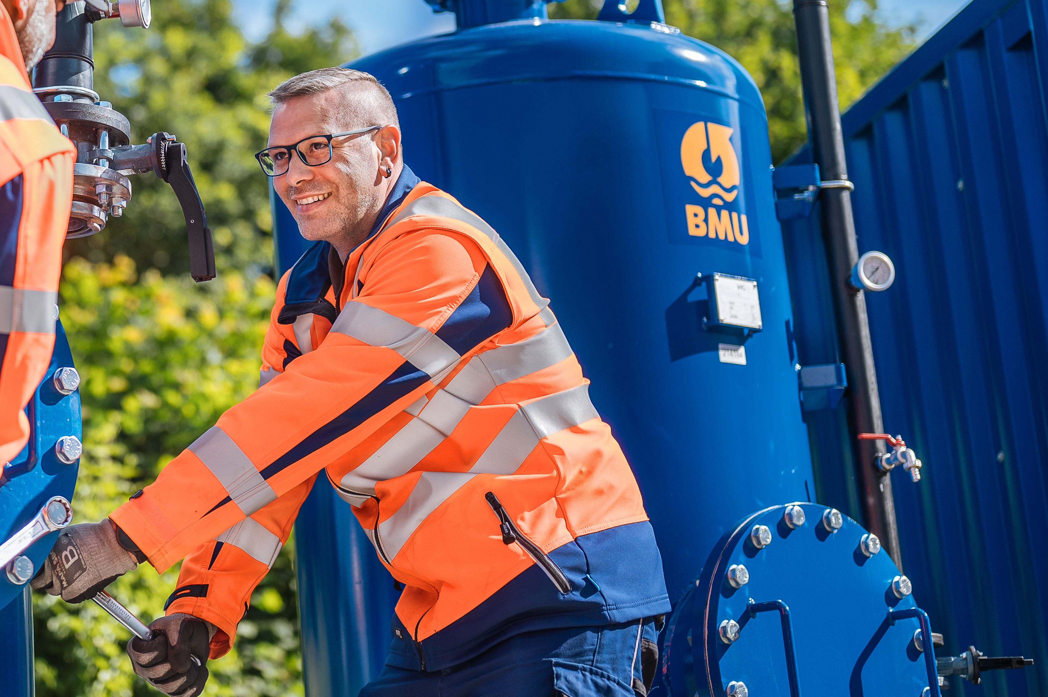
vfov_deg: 15.4
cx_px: 157
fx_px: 2560
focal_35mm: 88
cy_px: 176
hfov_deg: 22.7
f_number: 1.8
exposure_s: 1/2000
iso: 100
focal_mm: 50
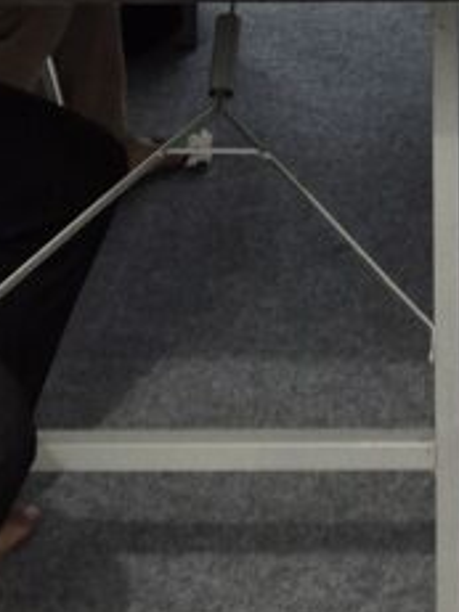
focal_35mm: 102
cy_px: -583
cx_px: 509
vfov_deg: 15.6
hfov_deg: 14.2
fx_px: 1805
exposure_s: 1/100
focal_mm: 5.4
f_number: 1.8
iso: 640
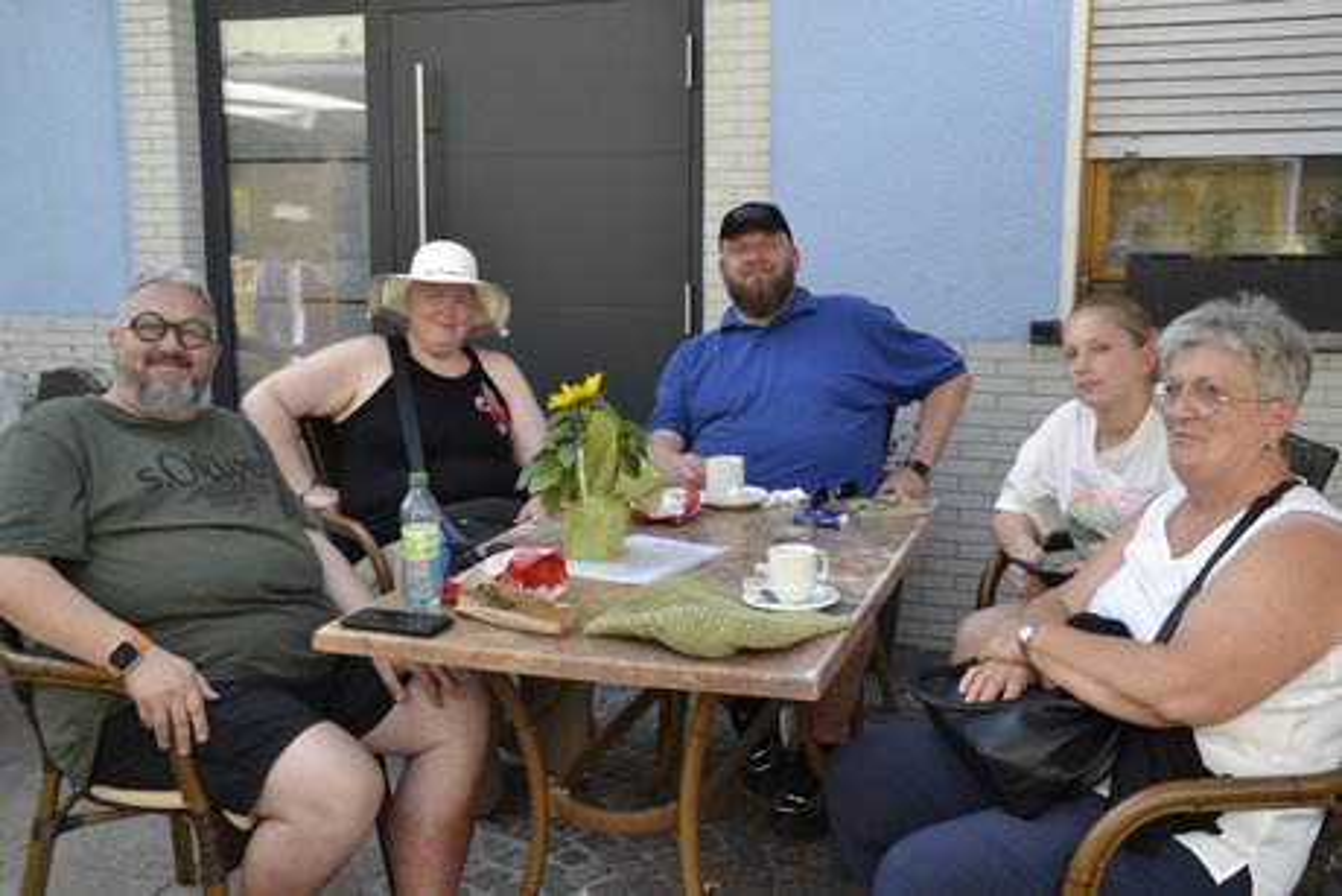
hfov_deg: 51.3
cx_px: 671
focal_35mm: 38
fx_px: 1398
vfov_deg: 35.5
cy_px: 448
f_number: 5.6
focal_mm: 25
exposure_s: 1/125
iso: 125
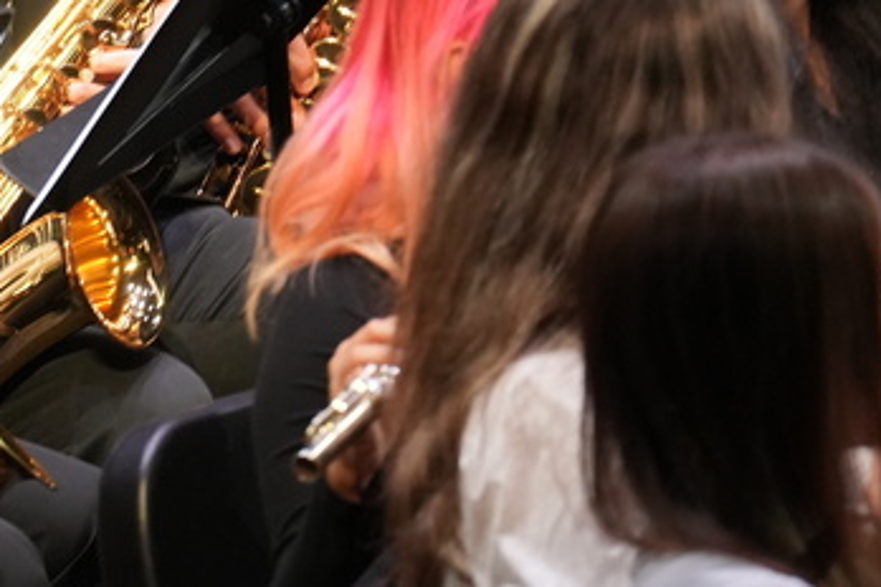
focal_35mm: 1178
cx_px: 3
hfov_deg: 1.8
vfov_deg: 1.2
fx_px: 28826
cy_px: -229
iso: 3200
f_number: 6.3
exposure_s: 1/80
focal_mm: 400
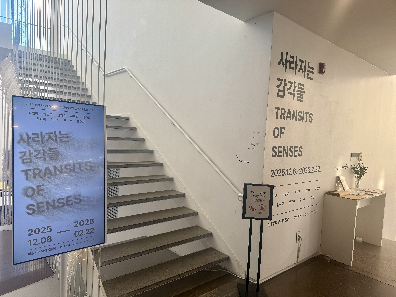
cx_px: 198
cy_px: 148
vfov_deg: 56.8
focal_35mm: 24
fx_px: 275
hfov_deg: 71.6
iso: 80
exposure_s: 1/297
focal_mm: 6.76
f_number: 1.78
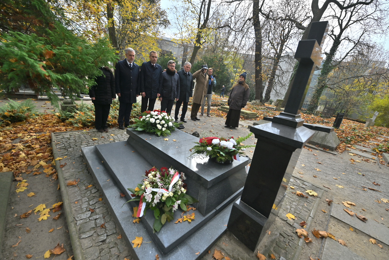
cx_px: 194
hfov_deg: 104.3
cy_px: 130
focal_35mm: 14
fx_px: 151
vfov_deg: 81.2
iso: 125
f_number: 4
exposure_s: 1/500
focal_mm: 14
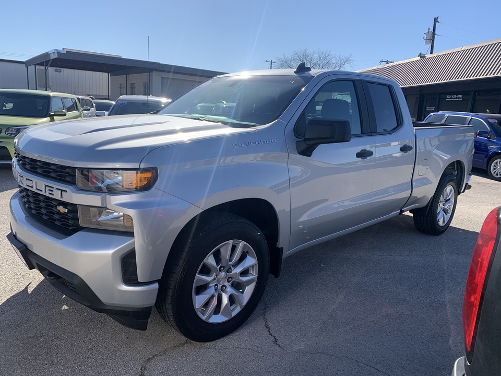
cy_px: 188
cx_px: 250
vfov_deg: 53.1
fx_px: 376
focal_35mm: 26
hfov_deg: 67.3
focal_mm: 4.25
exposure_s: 1/1880
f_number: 1.8
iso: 25
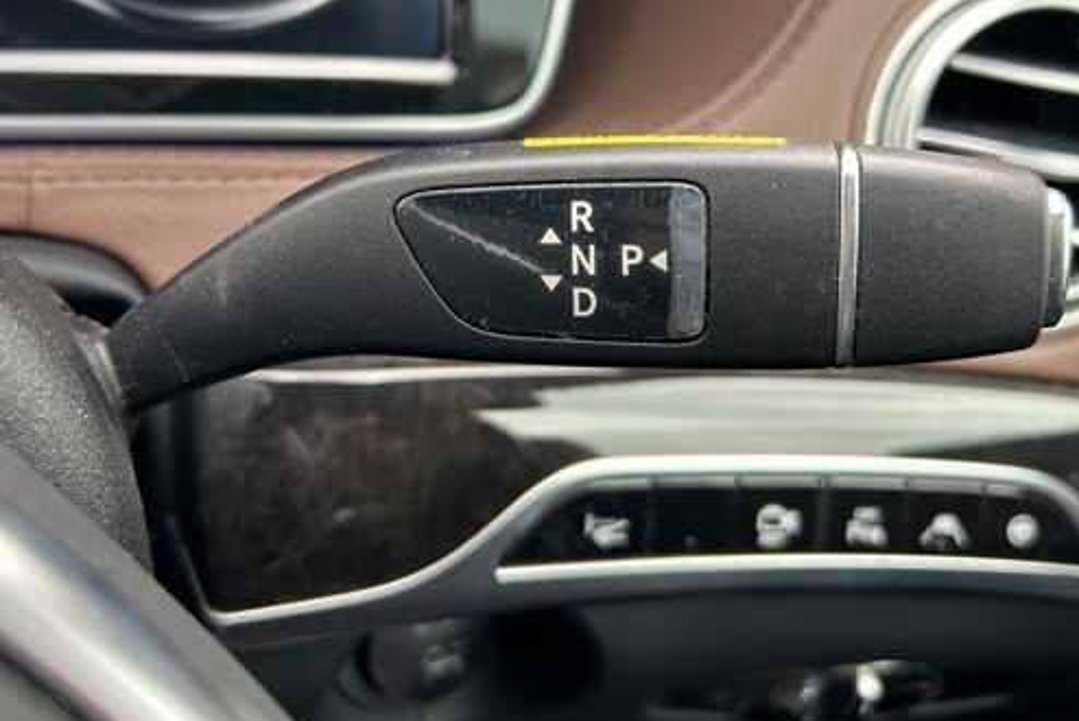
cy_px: 243
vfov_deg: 37.5
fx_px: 1050
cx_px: 524
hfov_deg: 54.4
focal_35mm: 35
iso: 64
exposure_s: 1/121
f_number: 1.5
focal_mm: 5.7
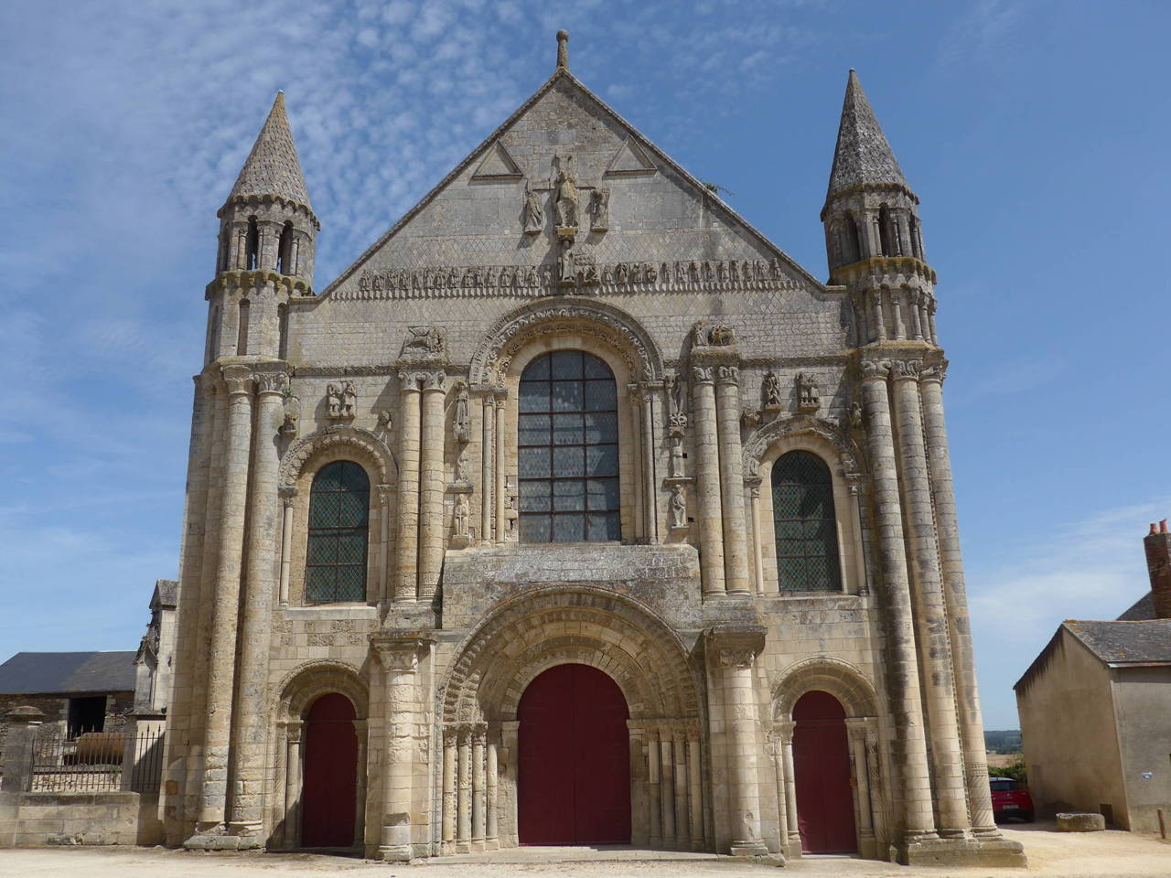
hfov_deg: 61.7
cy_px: 439
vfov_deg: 48.2
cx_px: 586
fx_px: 981
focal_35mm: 29
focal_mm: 6
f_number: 2.8
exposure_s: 1/2000
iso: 80
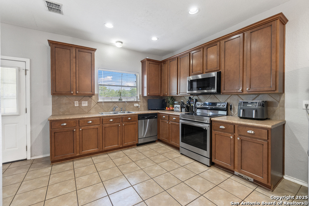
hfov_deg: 100.4
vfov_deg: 77.4
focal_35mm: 15
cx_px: 154
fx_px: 129
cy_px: 103
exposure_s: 1/8
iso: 320
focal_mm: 10
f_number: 6.3
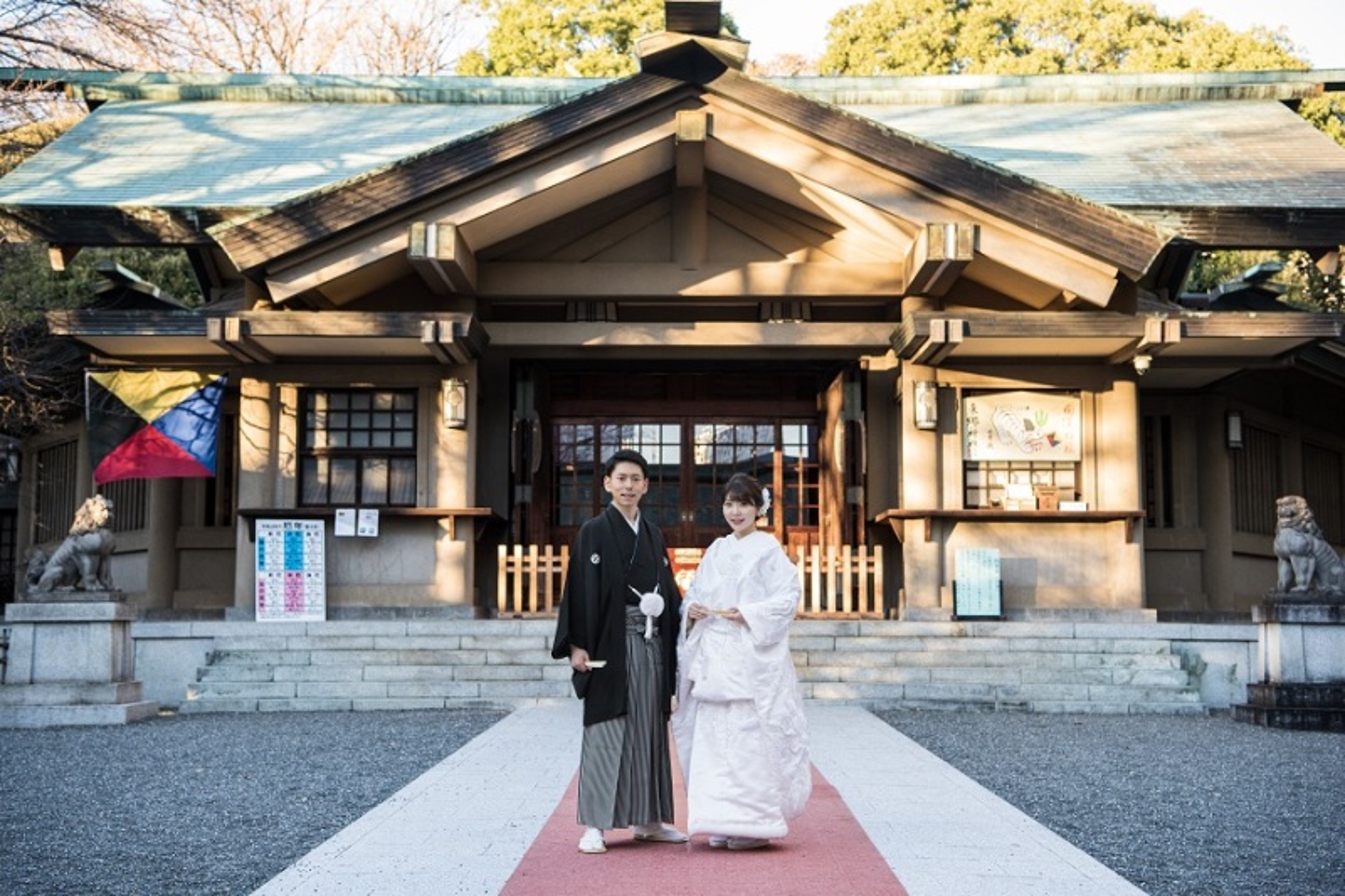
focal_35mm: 48
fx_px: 1793
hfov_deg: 41.1
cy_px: 448
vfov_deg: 28.1
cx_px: 672
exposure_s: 1/250
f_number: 4.5
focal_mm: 48
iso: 800
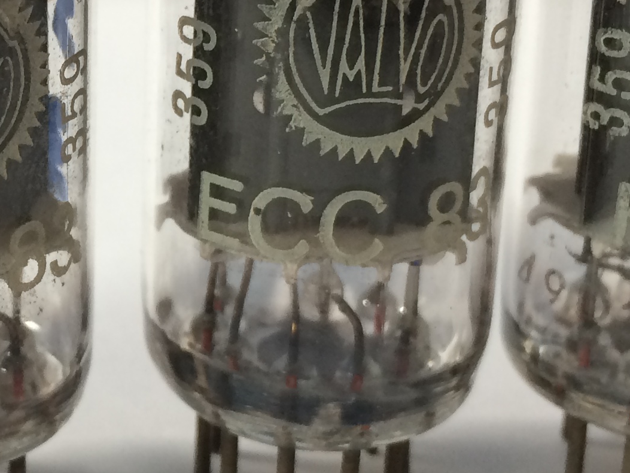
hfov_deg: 20.5
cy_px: 201
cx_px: 22
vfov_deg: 15.9
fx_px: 1693
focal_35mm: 93
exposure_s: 1/40
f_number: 2.2
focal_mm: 4.12
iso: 40
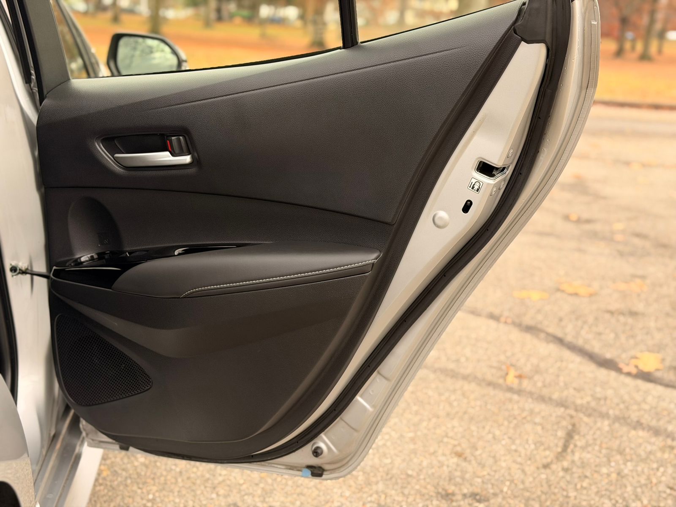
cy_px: 254
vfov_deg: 30.3
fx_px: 937
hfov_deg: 39.7
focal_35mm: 48
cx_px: 338
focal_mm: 6.76
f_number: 1.78
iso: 125
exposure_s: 1/127
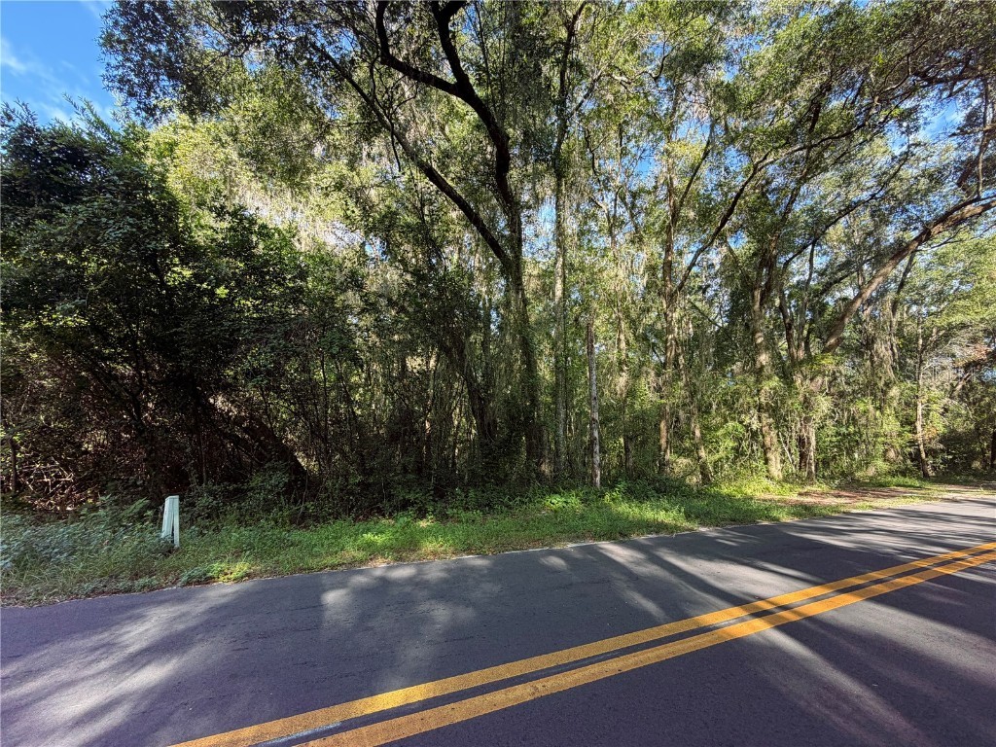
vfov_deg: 85.7
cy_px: 374
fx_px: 403
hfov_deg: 102.1
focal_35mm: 14
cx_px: 498
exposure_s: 1/121
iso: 64
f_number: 2.2
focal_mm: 2.22
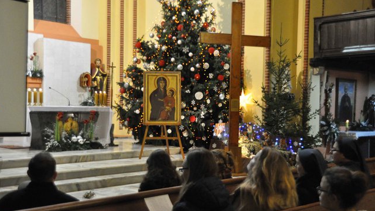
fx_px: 507
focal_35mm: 51
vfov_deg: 23.5
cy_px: 117
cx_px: 185
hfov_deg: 40.6
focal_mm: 32
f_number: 5
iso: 3200
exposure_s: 1/50
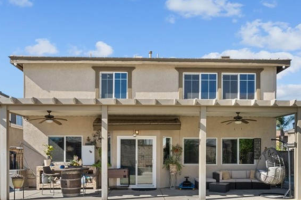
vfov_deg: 45.5
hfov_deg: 67.4
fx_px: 226
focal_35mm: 27
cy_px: 159
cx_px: 149
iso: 200
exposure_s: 1/125
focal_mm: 15
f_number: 9
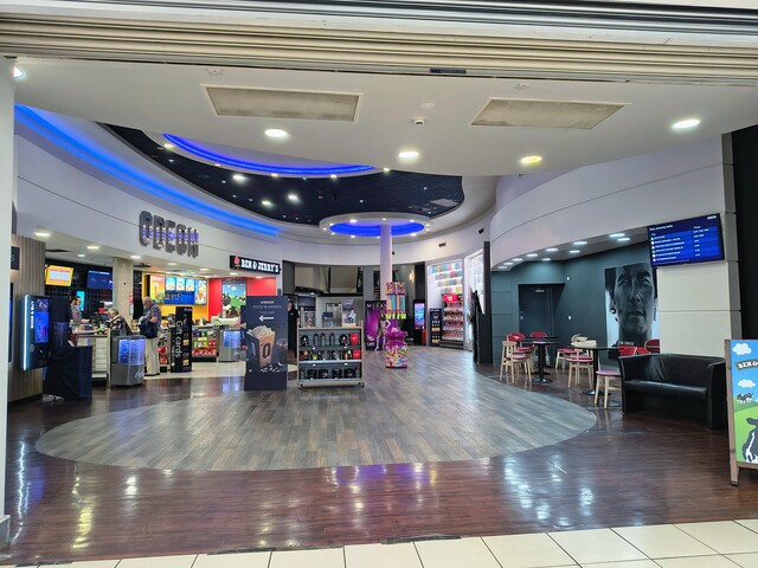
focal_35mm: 23
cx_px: 379
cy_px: 284
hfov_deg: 73.9
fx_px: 504
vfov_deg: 58.9
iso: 685
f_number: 1.8
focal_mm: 5.56
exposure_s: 1/100
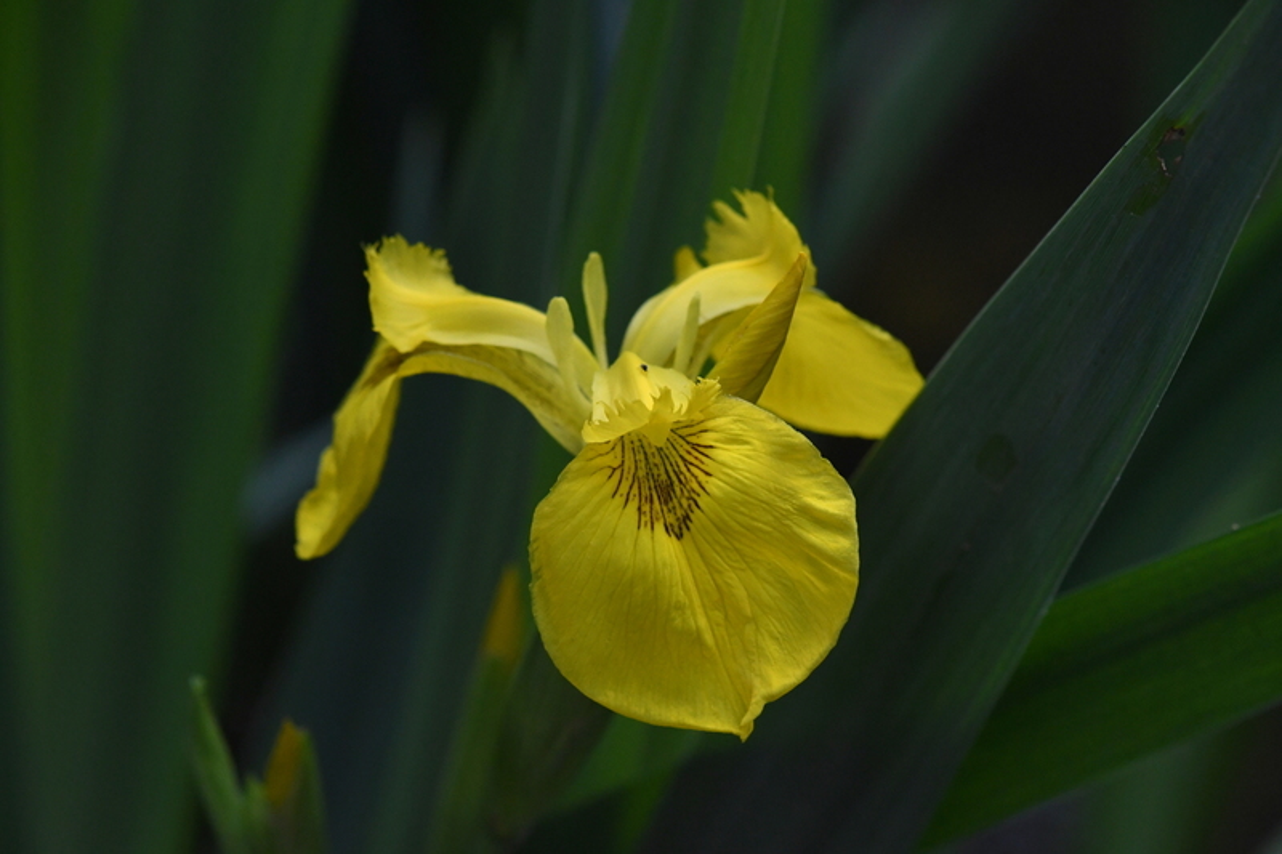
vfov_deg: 10.7
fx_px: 4539
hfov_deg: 16.1
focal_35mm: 128
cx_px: 641
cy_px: 427
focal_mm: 85
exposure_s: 1/1000
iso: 2500
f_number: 8
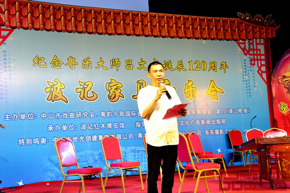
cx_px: 145
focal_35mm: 51
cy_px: 96
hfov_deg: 38.9
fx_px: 410
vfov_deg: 26.4
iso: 1250
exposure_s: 1/125
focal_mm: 34
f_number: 5.6
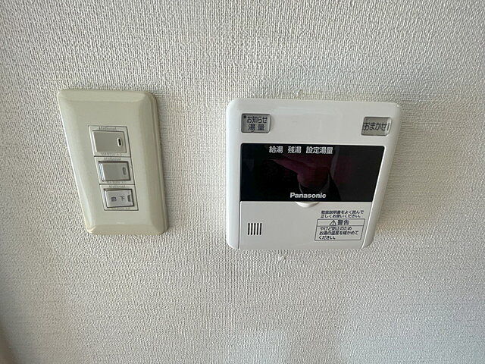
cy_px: 182
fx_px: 196
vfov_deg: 85.7
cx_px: 242
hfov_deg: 102.1
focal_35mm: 14
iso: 160
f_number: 2.4
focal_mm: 1.55
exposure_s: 1/99
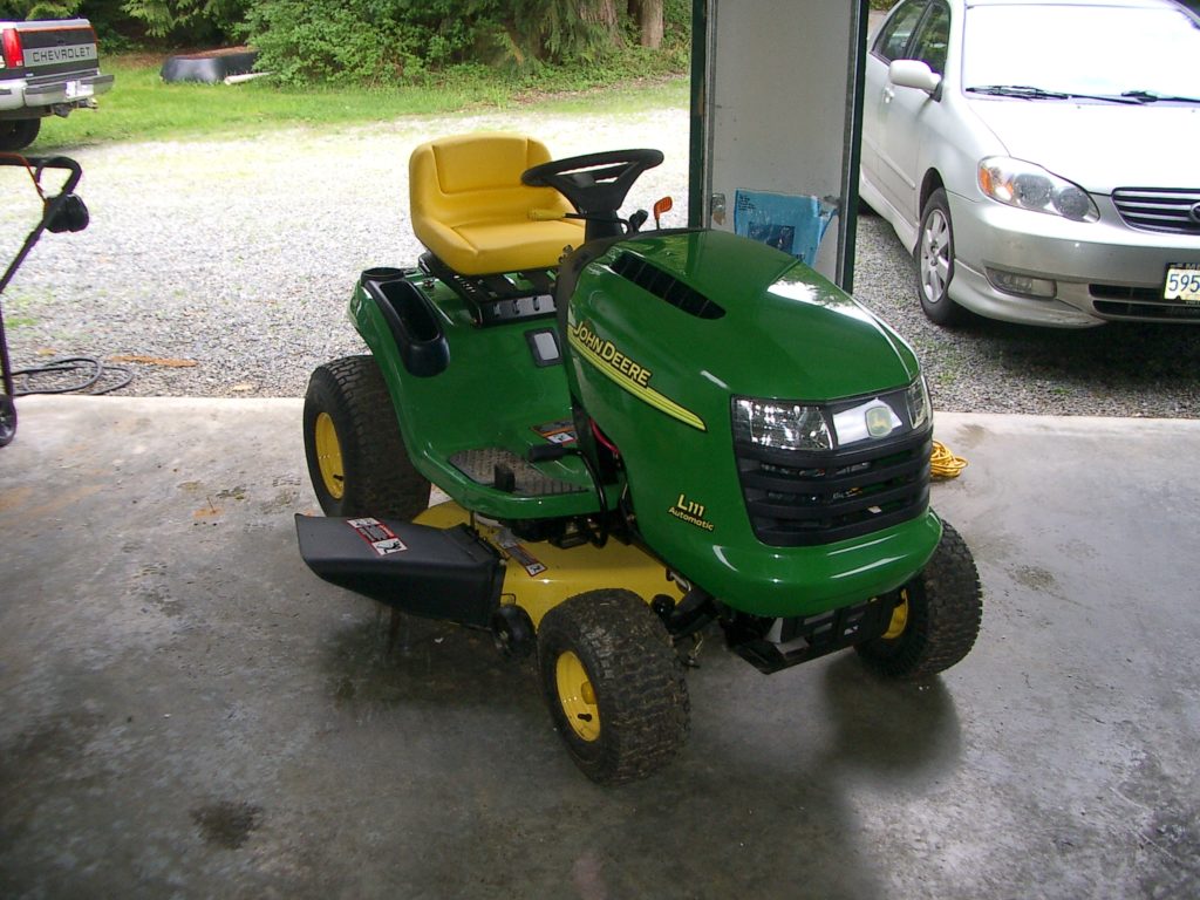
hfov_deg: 52.6
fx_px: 1213
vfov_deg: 40.7
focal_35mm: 35
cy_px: 450
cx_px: 600
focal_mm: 5.8
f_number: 2.6
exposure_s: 1/40
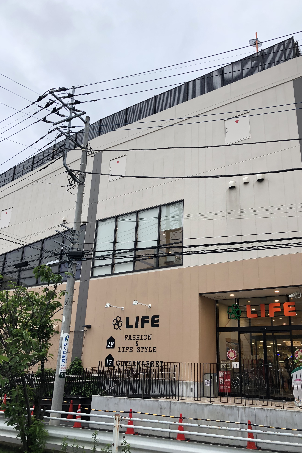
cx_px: 172
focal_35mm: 30
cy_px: 227
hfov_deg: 43.5
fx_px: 378
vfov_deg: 61.9
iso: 32
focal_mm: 3.99
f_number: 1.8
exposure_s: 1/120
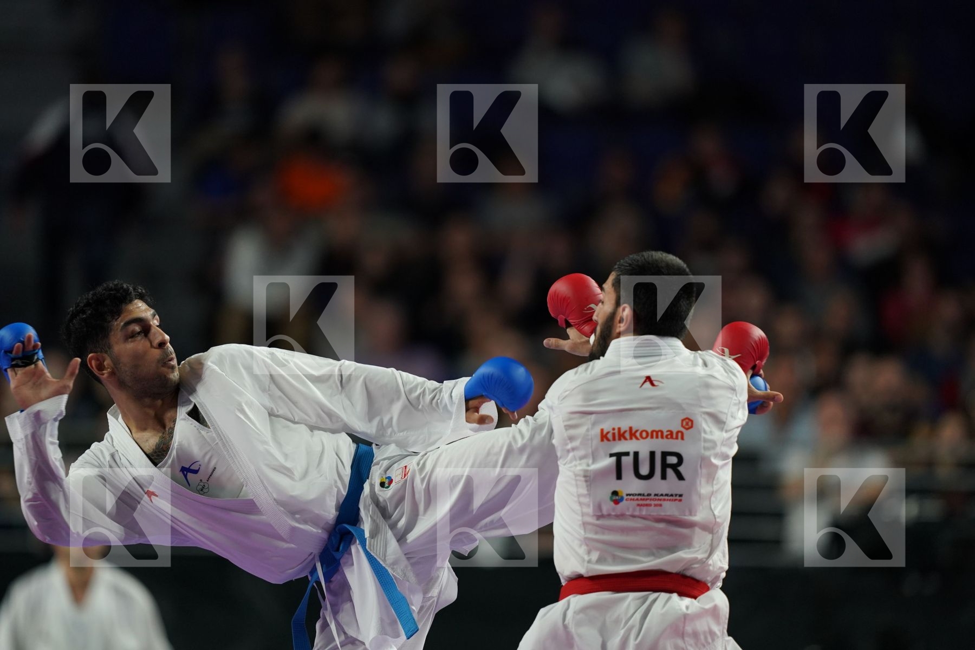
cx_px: 488
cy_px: 325
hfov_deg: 5.2
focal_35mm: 400
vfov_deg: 3.4
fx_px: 10832
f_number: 2.8
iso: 2000
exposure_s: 1/1000
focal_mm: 400
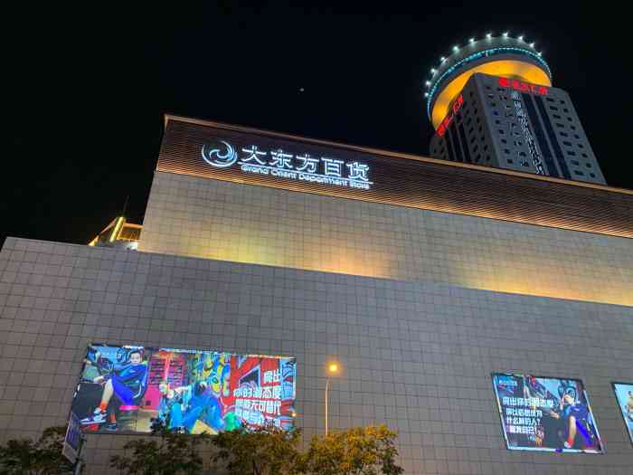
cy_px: 238
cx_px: 316
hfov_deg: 67.3
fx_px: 475
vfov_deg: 53.1
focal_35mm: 26
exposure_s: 1/50
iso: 160
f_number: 1.8
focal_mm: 4.25
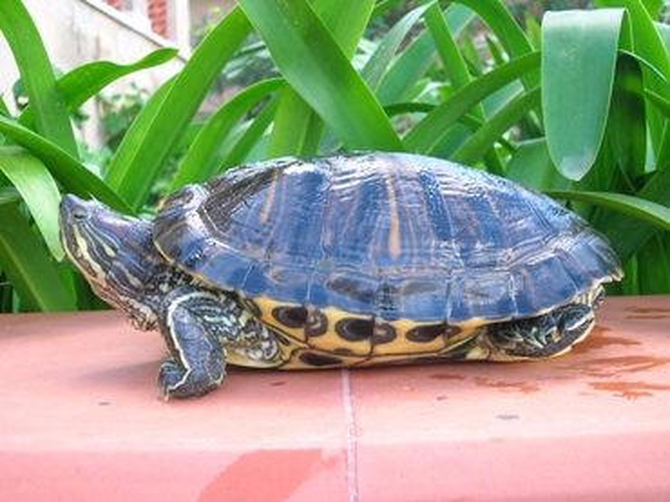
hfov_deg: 41.3
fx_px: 890
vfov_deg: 31.5
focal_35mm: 46
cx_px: 335
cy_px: 251
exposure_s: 1/32.1
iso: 50
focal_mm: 7.7
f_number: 3.2
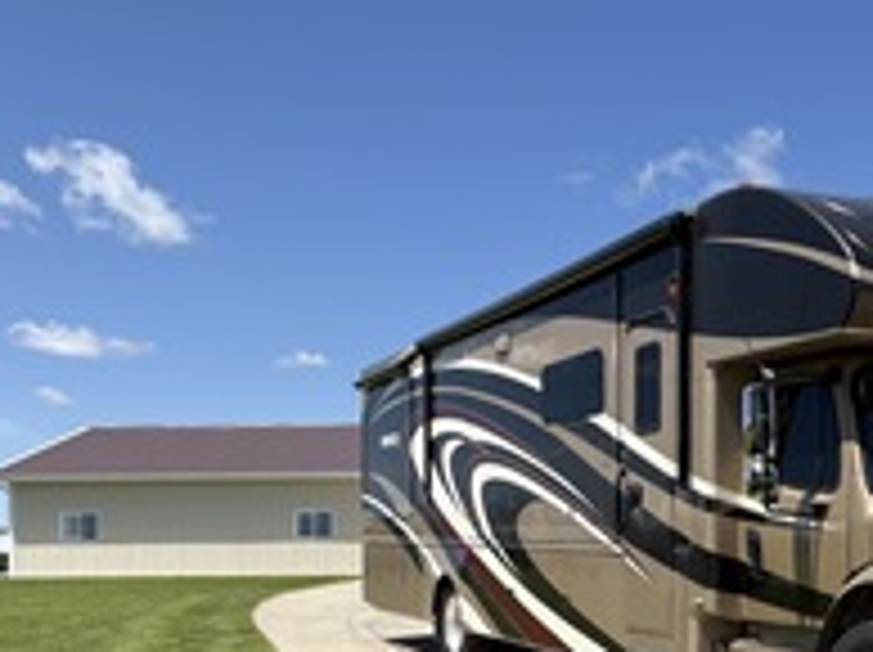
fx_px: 1184
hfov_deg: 39.4
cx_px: 652
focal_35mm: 47
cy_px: 537
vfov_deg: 30.0
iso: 50
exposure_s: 1/3831
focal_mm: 5.96
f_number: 1.6
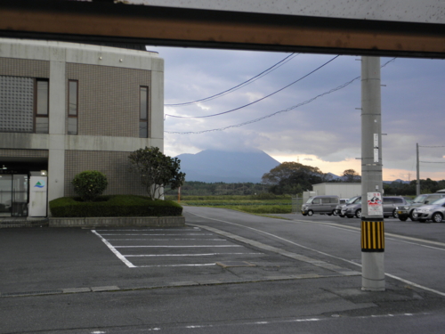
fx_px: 566
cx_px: 222
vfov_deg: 32.9
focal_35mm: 44
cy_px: 167
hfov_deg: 42.9
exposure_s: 1/100
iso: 100
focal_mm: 7.9
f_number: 3.9
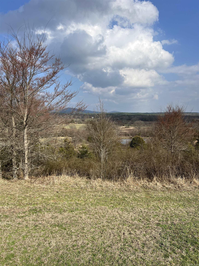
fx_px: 199
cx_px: 100
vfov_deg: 67.3
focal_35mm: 26
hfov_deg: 53.1
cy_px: 133
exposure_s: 1/5587
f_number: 1.5
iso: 50
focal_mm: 5.7
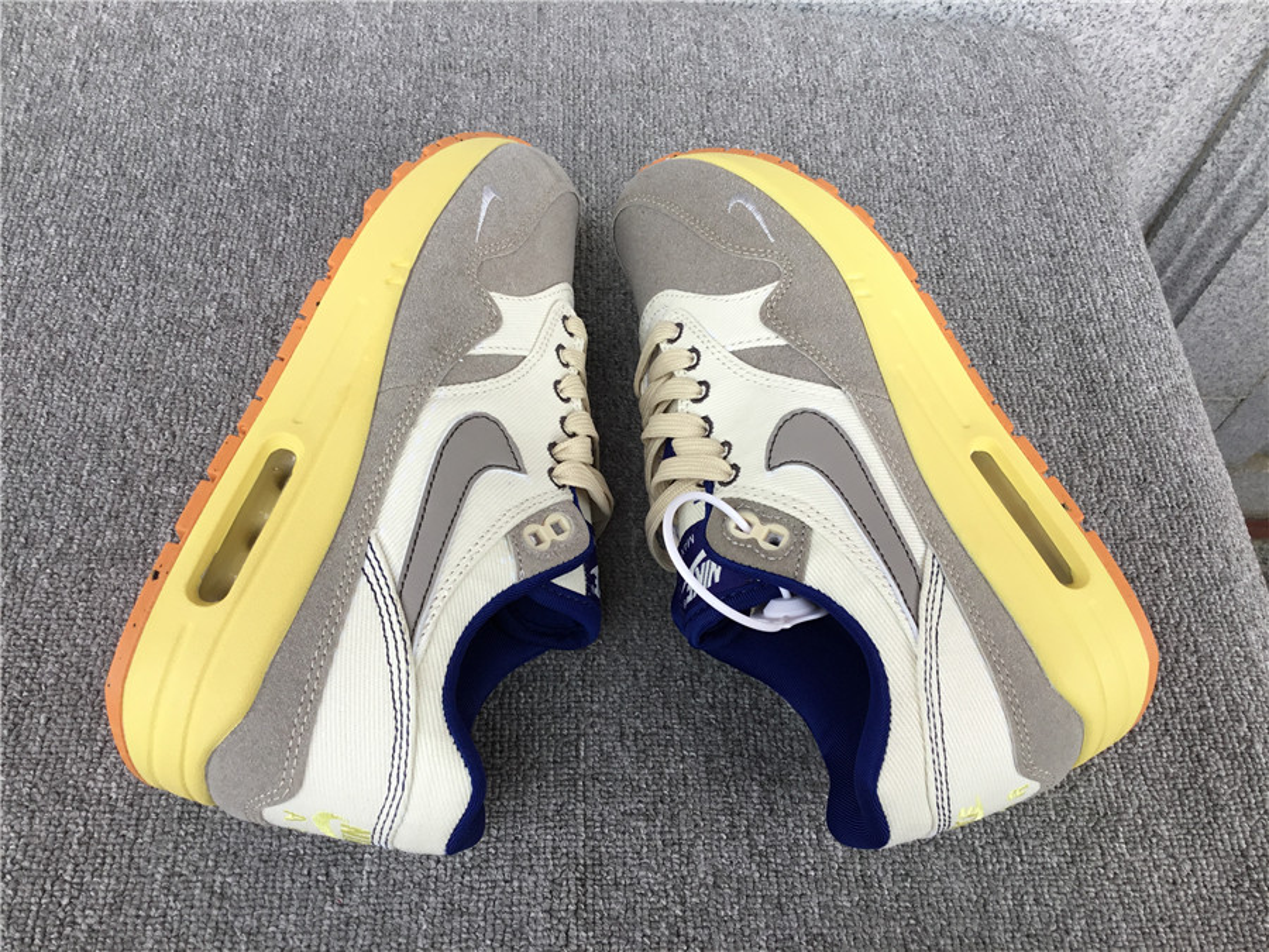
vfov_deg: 45.4
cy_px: 476
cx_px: 634
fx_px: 1136
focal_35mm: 31
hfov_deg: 58.4
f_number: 2.4
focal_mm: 3.3
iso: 25
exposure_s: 1/100
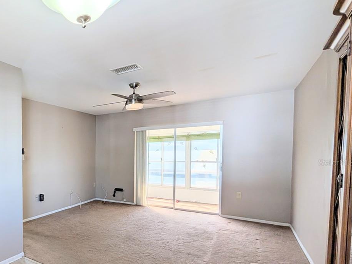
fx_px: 214
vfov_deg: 62.7
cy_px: 162
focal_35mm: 21
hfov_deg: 67.5
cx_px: 47
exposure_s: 1/143
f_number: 1.7
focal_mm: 2.02
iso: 50
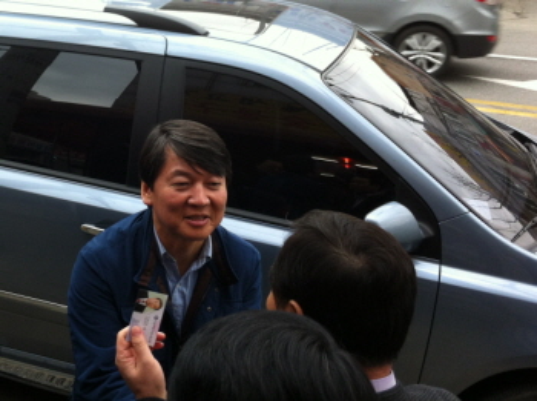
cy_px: 200
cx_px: 268
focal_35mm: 35
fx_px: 542
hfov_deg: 52.7
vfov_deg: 40.6
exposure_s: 1/60
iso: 80
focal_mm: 3.85
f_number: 2.8
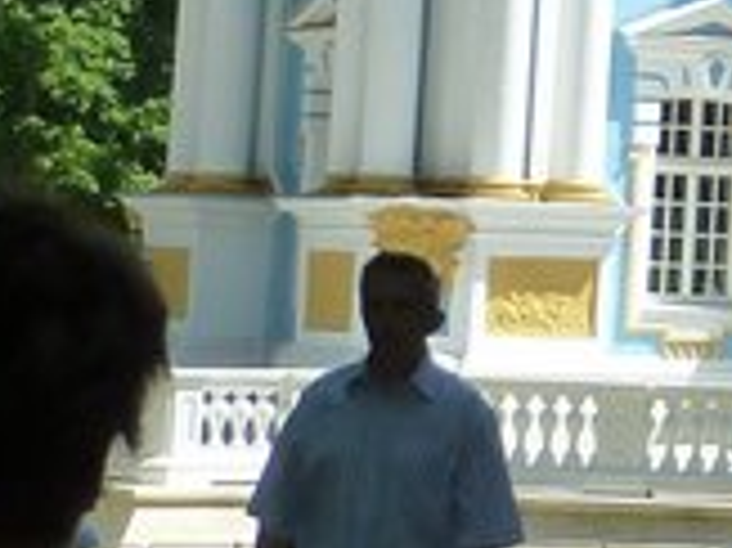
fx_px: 4923
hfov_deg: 7.9
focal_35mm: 233
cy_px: -310
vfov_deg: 6.3
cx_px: 1733
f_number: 4
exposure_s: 1/400
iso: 125
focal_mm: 6.1
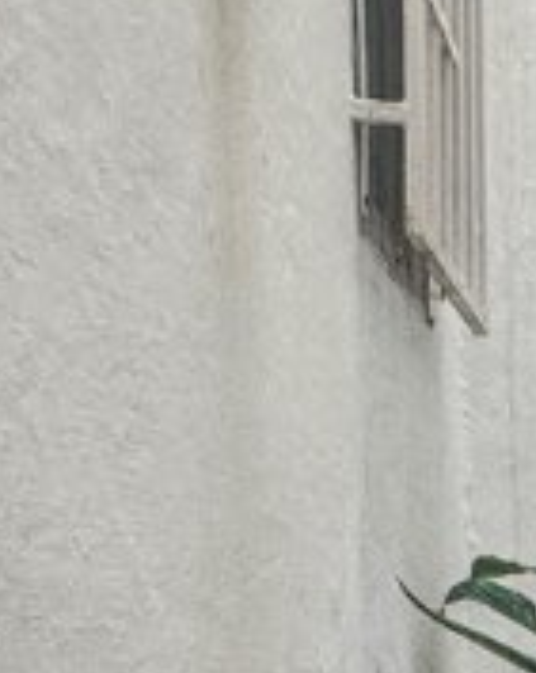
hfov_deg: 11.8
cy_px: 1143
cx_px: 1095
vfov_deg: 14.8
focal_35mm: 116
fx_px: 2306
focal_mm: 2.22
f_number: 2.2
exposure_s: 1/99
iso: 100
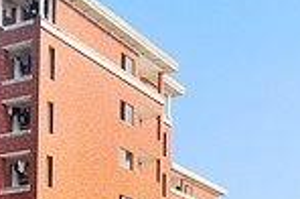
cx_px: 318
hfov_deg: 25.9
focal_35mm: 73
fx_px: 607
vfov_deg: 15.9
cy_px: 356
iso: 200
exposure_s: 1/400
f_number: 8
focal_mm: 12
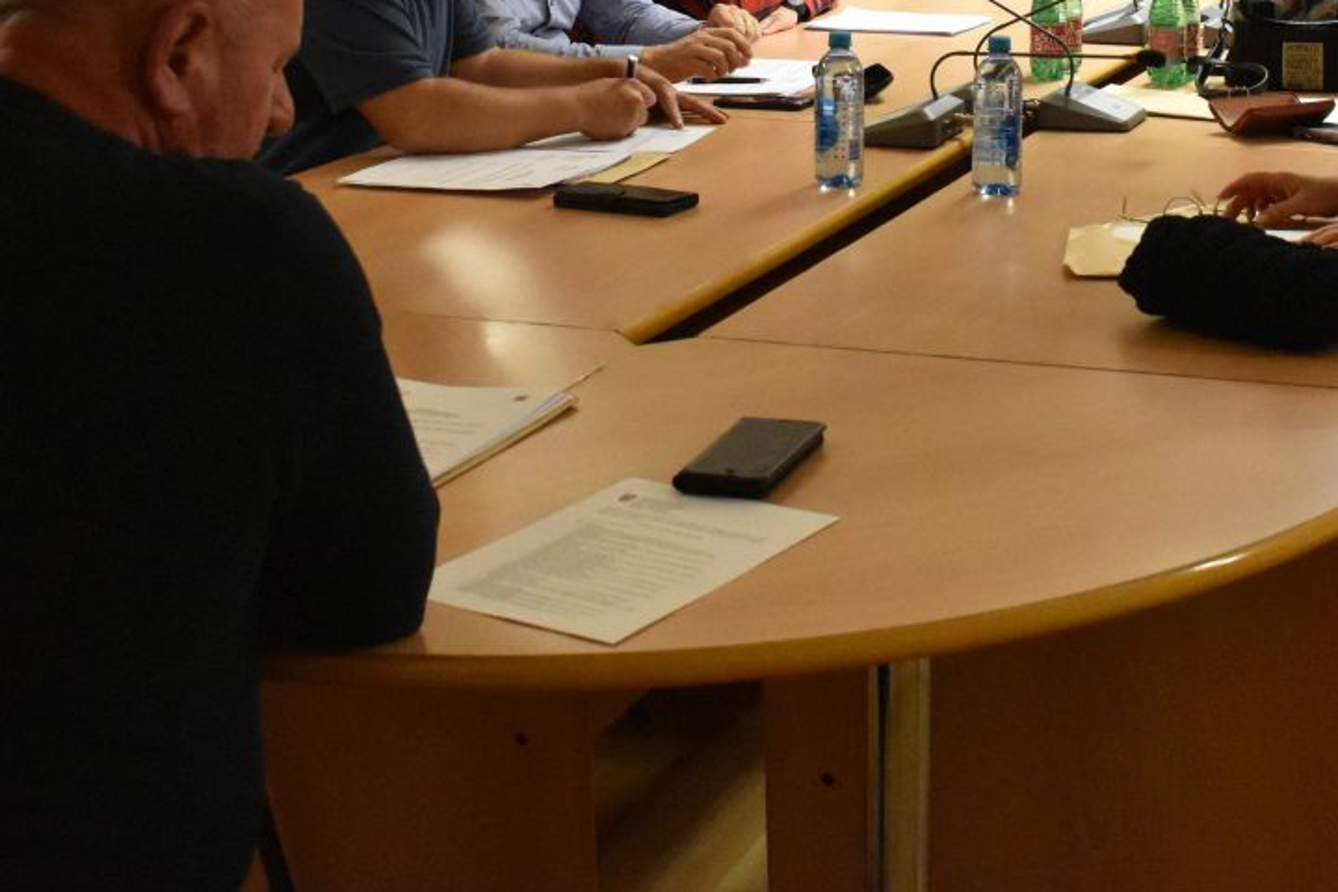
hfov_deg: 29.7
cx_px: 1100
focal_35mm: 66
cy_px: 91
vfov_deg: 20.2
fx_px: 2453
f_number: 5.6
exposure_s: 1/320
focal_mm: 22
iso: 5600
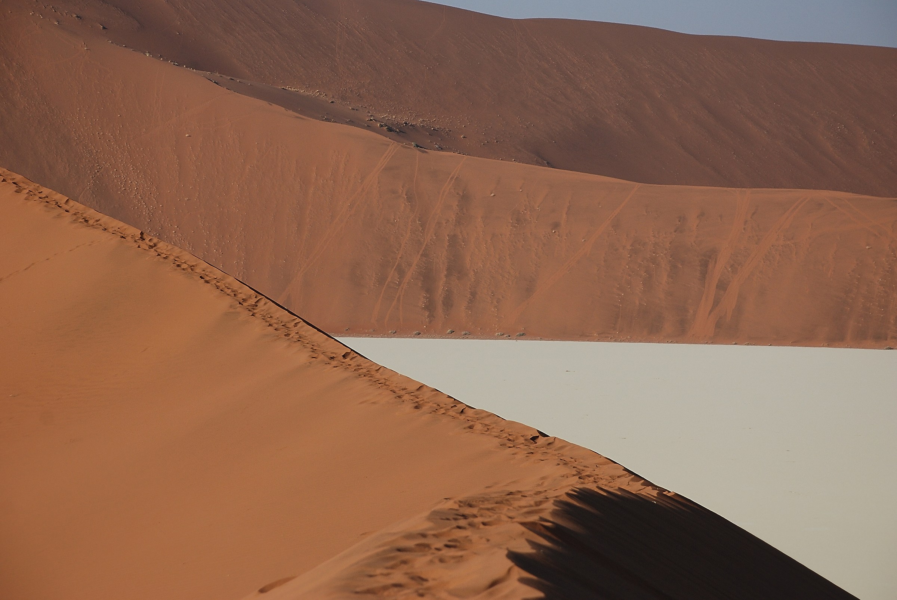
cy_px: 300
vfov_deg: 10.8
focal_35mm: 128
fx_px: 3180
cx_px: 448
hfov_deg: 16.1
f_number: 5.6
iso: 200
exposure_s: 1/1000
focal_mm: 85
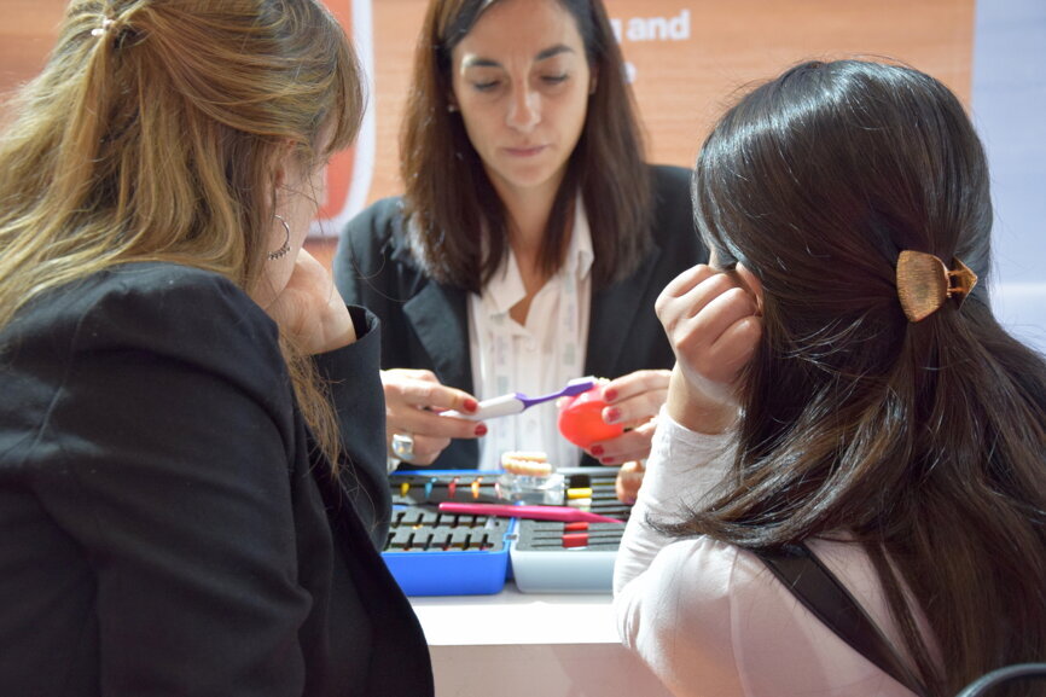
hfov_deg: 33.4
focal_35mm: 60
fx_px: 1743
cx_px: 523
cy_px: 348
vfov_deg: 22.6
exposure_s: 1/60
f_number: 4.5
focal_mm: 40
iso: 2000
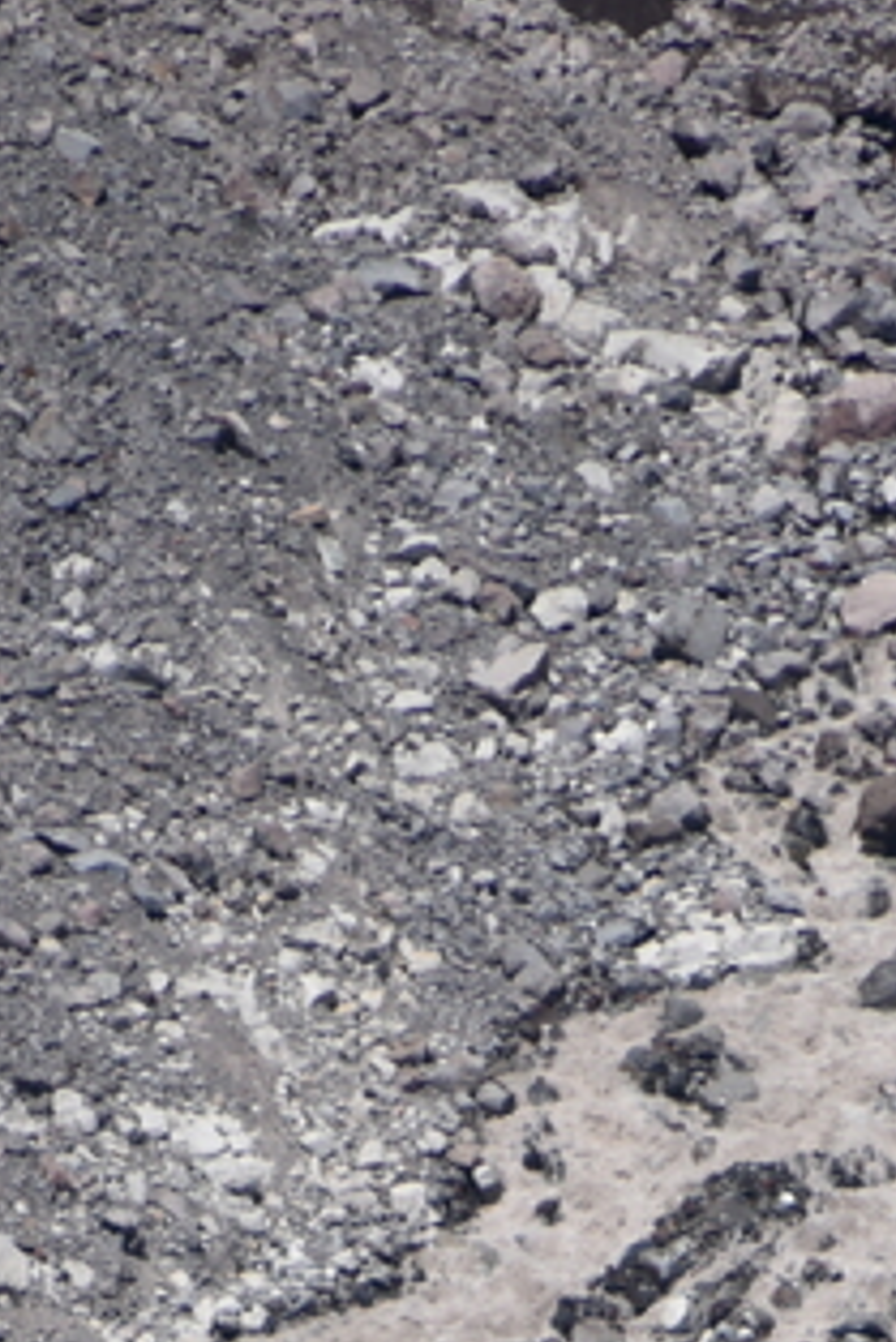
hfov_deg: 1.1
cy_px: 2315
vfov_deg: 1.7
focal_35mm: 1225
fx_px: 45679
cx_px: 913
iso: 100
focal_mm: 300
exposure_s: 1/640
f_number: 5.6
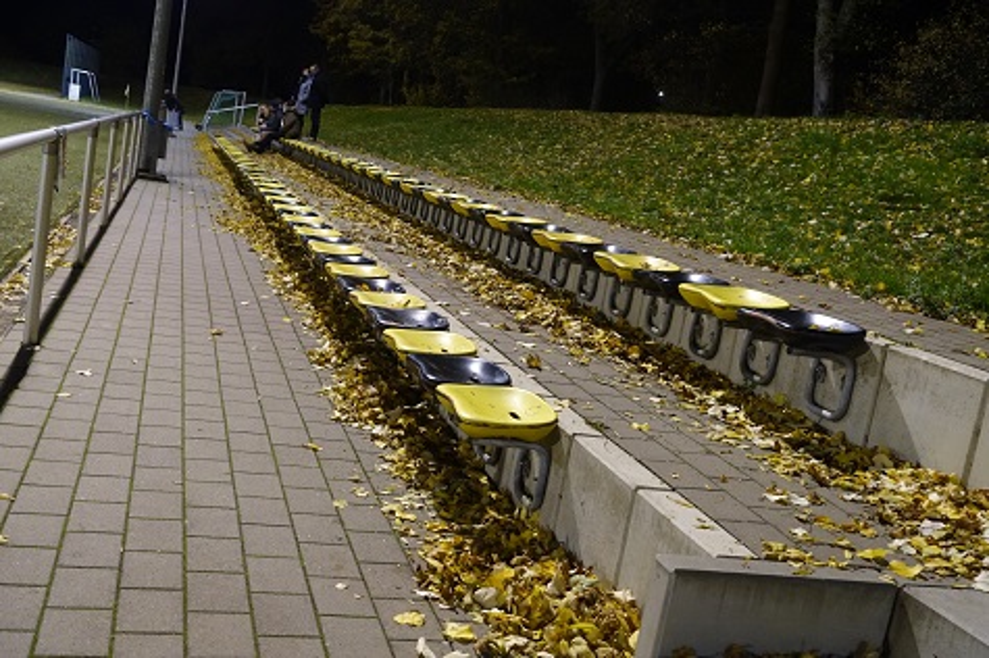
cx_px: 494
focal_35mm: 39
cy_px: 329
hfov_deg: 49.6
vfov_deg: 34.2
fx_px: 1071
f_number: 2.8
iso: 800
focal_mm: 14.3
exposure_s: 1/25
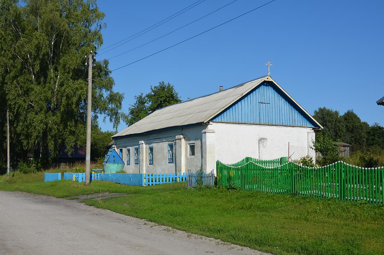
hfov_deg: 43.7
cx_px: 192
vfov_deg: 29.7
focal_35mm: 45
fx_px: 479
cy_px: 128
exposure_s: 1/320
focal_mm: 30
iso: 100
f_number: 9
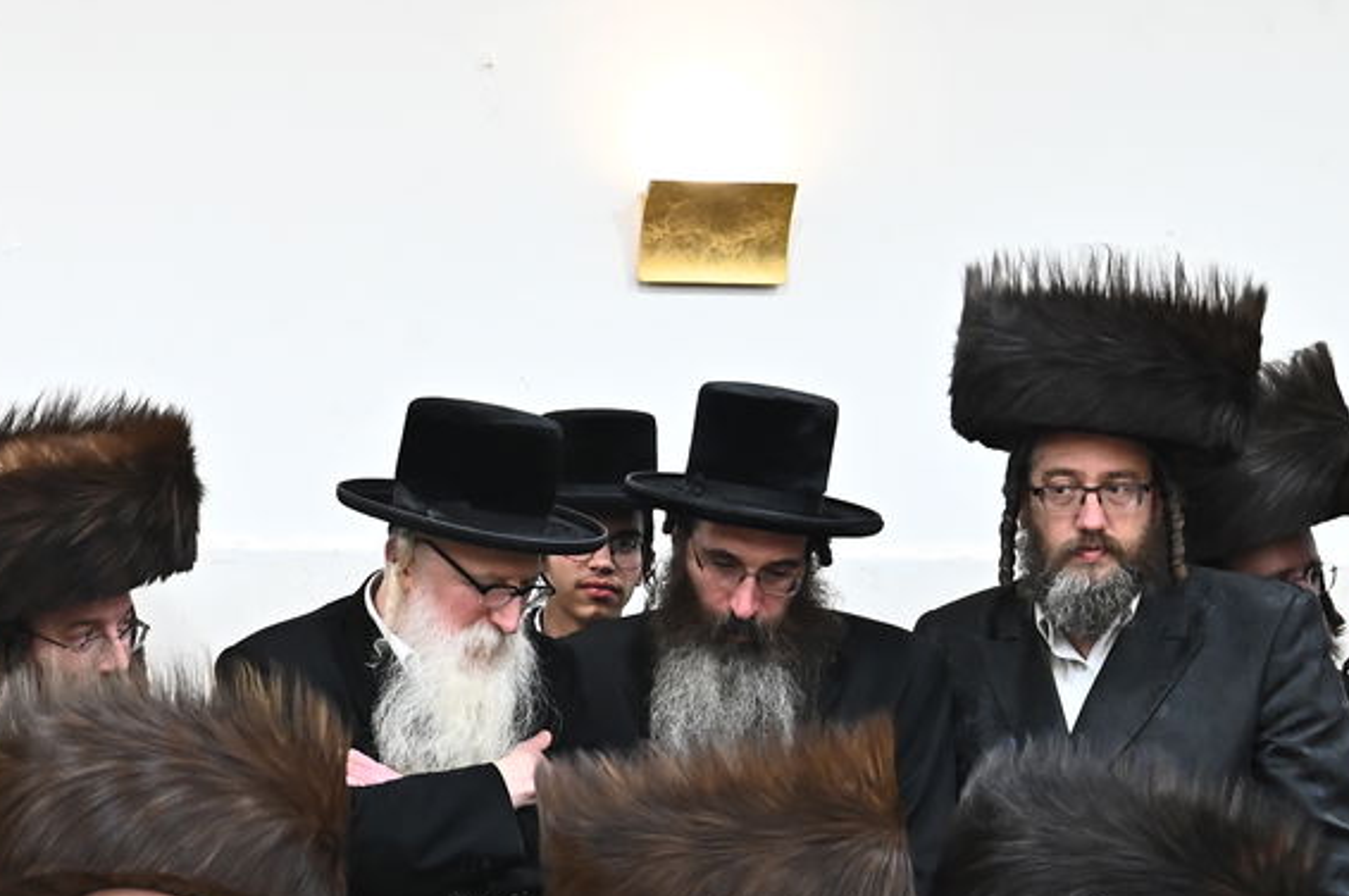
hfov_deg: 20.4
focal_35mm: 99
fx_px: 3705
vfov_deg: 13.6
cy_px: 876
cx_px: 260
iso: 2500
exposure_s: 1/200
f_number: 4.5
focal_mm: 40
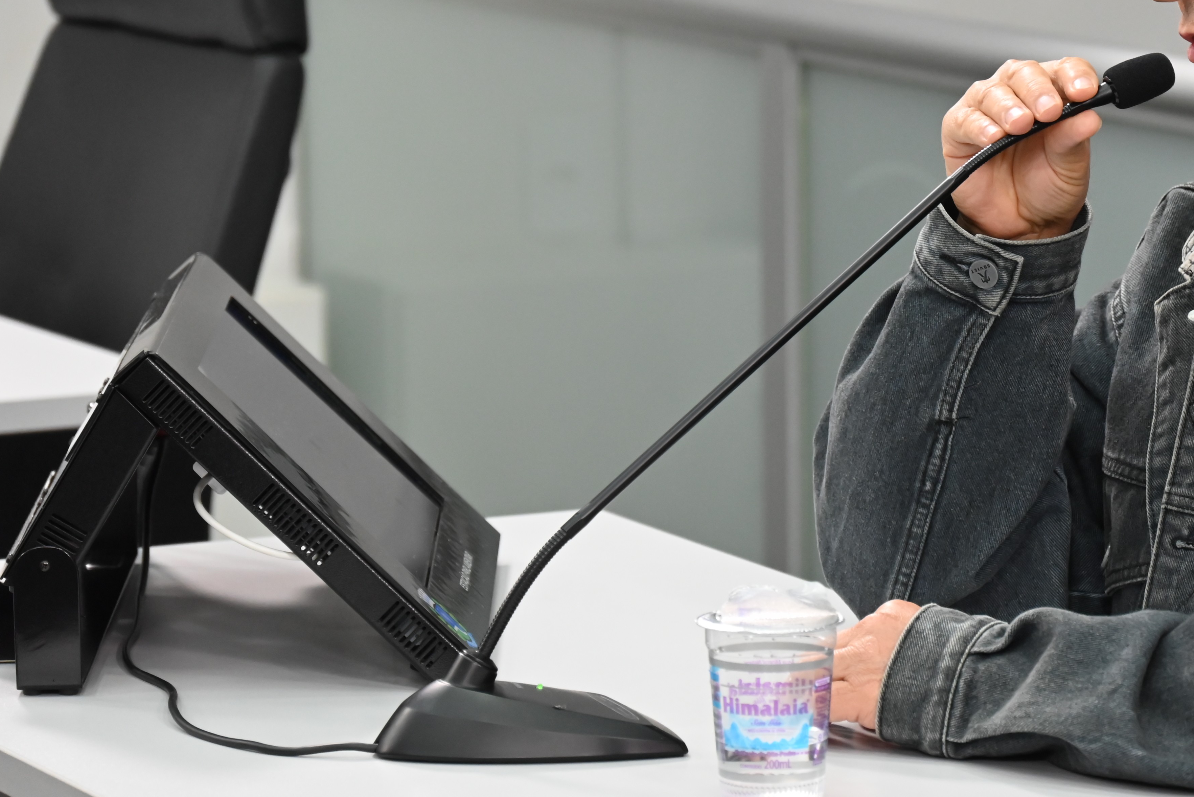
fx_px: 6502
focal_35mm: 196
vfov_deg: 7.0
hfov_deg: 10.4
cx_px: 1015
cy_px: 245
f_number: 6.3
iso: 2200
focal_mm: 115
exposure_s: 1/125
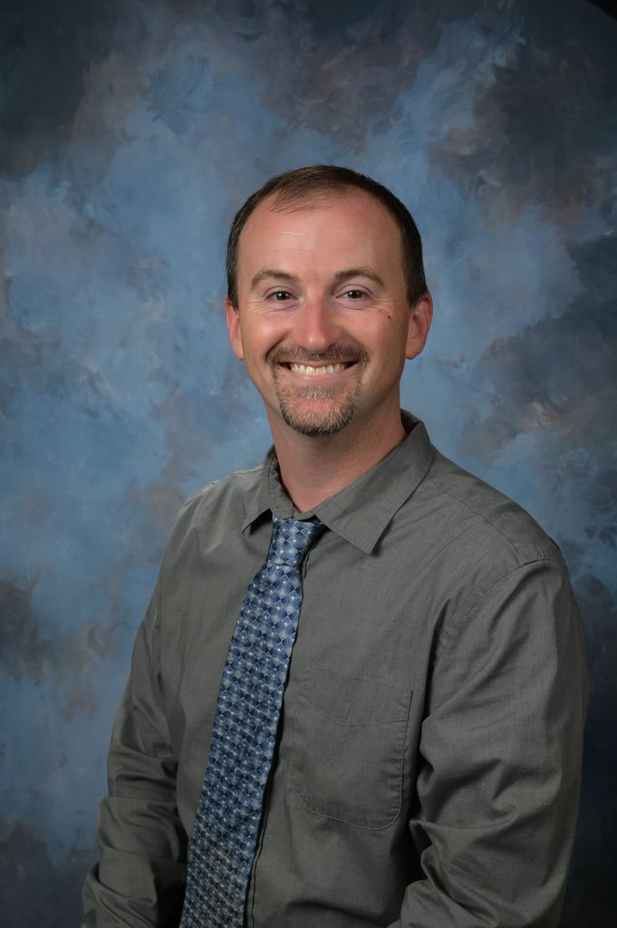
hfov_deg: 24.6
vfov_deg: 36.3
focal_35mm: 55
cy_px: 464
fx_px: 1416
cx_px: 308
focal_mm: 55
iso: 100
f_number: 11
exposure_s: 1/200
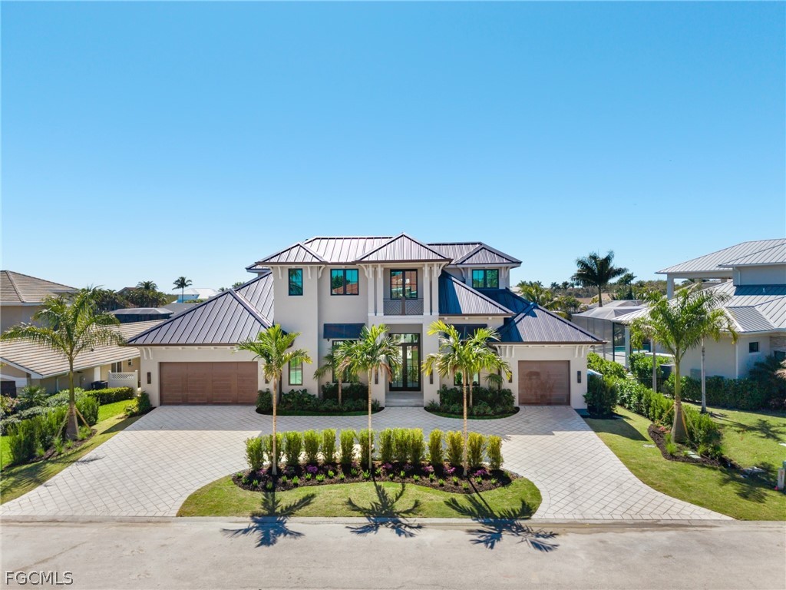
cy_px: 295
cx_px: 393
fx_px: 545
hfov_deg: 71.6
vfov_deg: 56.8
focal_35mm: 24
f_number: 1.8
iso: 100
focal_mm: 8.67
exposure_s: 1/500
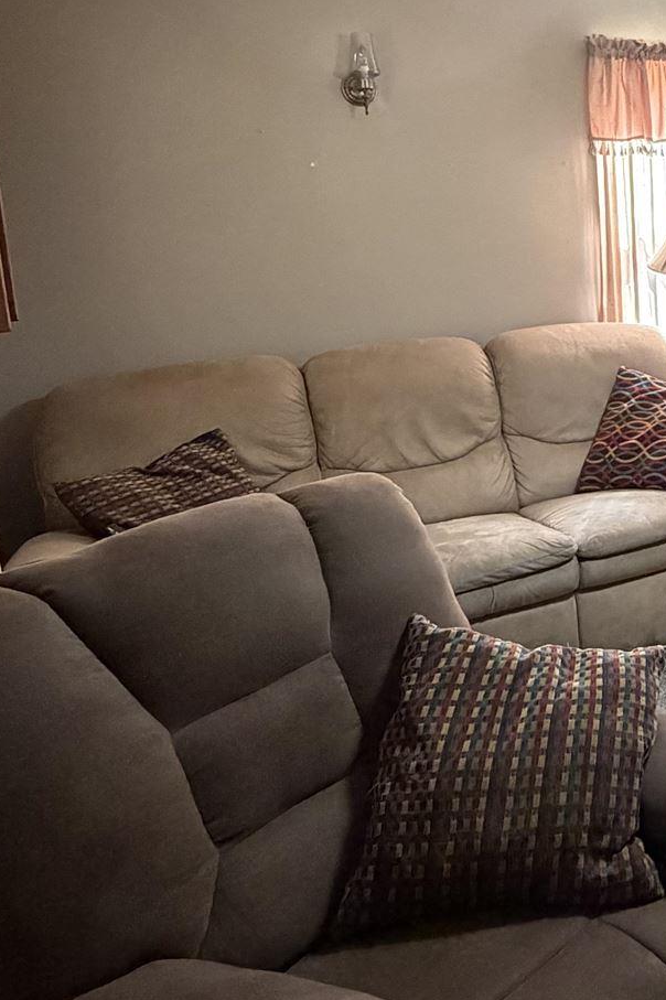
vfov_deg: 51.1
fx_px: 1027
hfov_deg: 29.7
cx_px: 839
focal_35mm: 37
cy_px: 350
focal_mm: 2.22
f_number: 2.2
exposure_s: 1/60
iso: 500
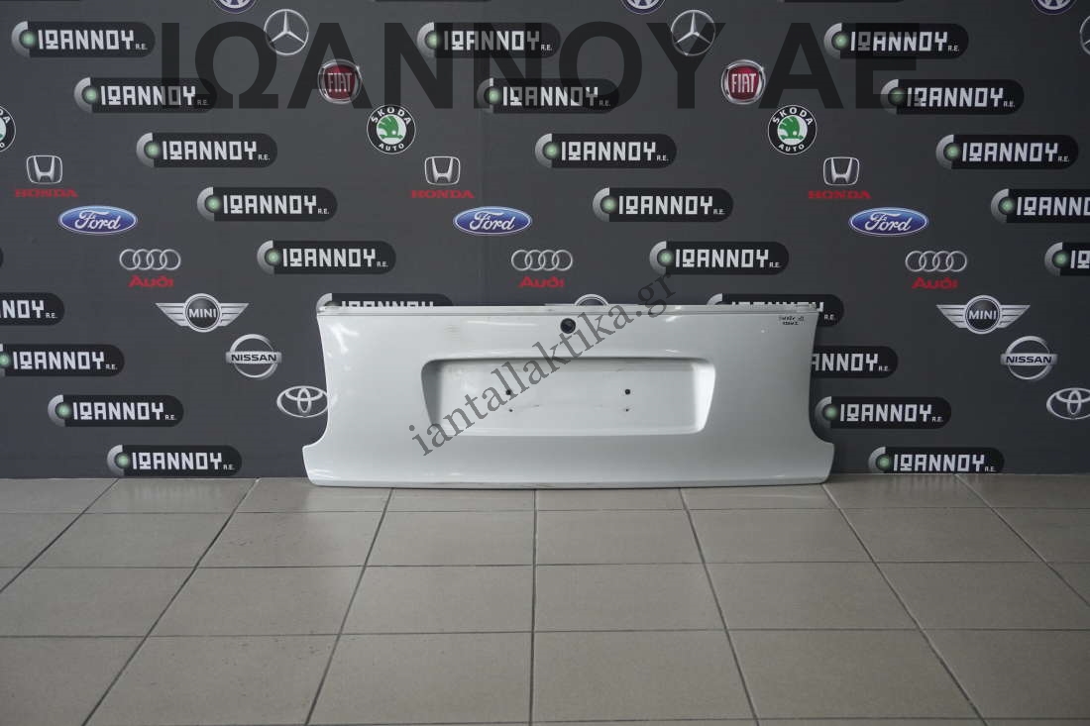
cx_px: 545
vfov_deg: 30.8
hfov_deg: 45.0
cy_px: 363
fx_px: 1317
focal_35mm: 44
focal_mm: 29
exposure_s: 1/160
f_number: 4.5
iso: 1250
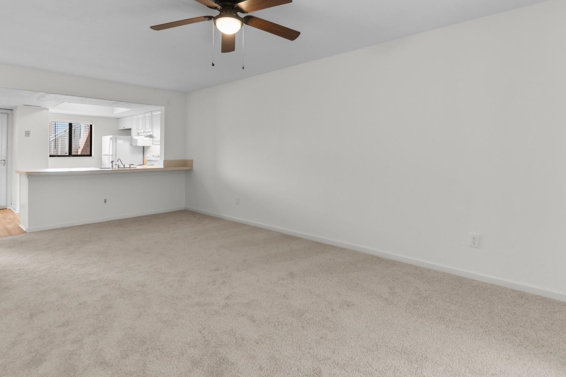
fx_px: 283
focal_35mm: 18
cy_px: 153
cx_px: 280
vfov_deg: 66.8
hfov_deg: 90.0
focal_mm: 10
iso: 100
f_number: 4.5
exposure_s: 1/3
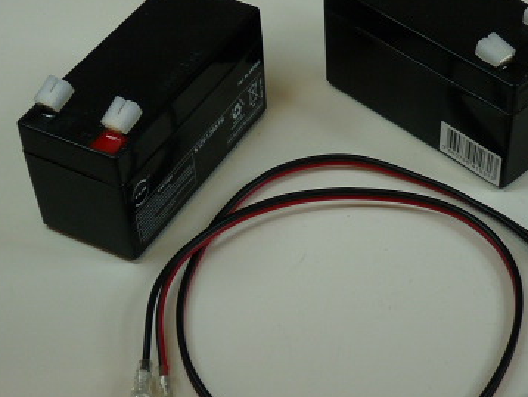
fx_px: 1145
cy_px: 251
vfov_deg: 19.6
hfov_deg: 25.9
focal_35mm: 75
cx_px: 332
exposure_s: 1/80
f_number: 2.8
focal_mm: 4.8
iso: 100
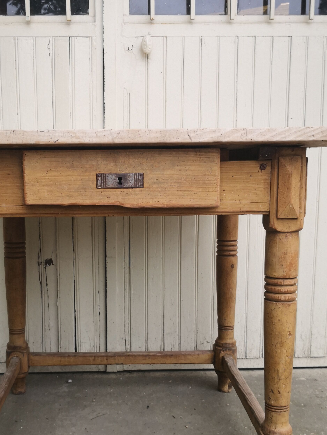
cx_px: 131
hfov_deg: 33.5
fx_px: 542
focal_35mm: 43
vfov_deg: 43.7
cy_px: 252
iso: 50
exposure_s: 1/100
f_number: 1.6
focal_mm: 3.95
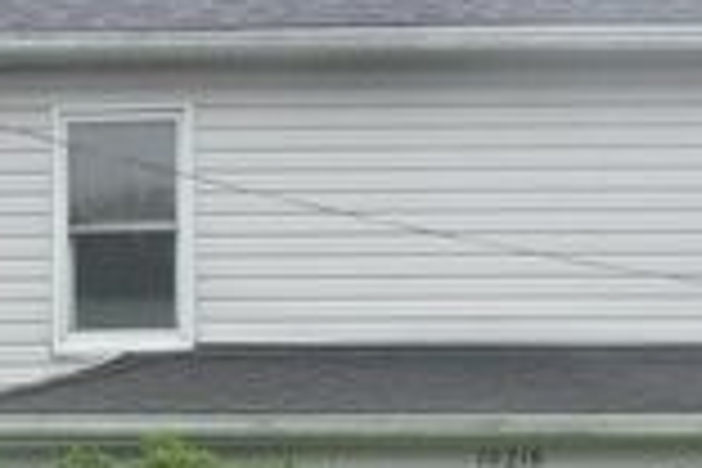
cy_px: 569
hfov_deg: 11.6
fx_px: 3451
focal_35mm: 177
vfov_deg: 7.7
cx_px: 184
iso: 200
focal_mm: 9.5
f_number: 4.9
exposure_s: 1/180
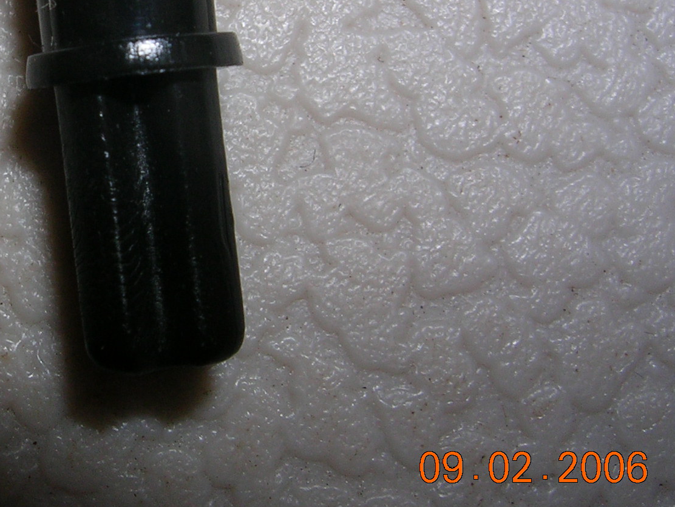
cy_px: 98
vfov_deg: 20.8
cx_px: 112
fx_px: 1365
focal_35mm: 70
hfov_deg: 27.1
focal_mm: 5.8
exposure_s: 1/60.1
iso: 50
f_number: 5.6
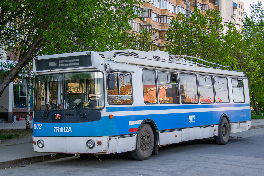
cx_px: 132
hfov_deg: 35.1
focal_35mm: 57
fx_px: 418
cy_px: 88
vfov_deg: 23.8
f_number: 8
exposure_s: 1/125
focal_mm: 38
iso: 400
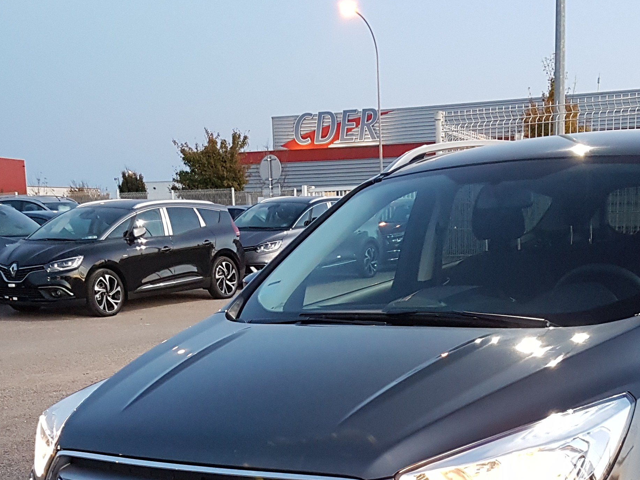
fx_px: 1054
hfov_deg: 33.5
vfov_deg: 24.6
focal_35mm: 57
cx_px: 424
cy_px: 469
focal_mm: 4.2
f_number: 1.7
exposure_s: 1/20
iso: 250
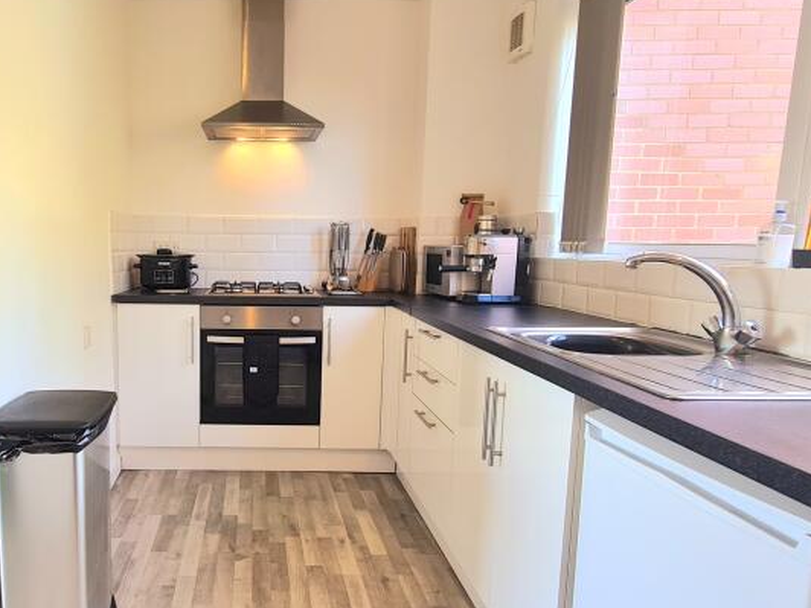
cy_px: 344
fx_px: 586
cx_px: 255
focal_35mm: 25
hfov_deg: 67.0
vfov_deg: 54.7
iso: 100
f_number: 2.2
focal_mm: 2.22
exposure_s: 1/50
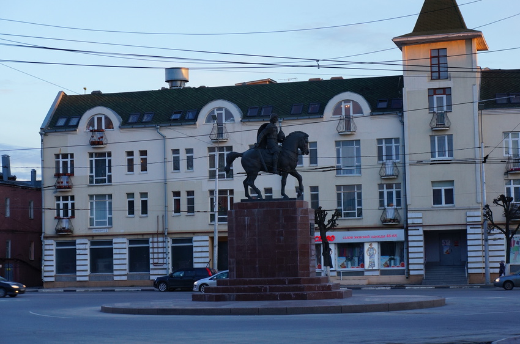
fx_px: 1189
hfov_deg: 24.7
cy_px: 172
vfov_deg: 16.5
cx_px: 260
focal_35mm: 82
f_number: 6.3
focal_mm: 55
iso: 400
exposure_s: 1/125
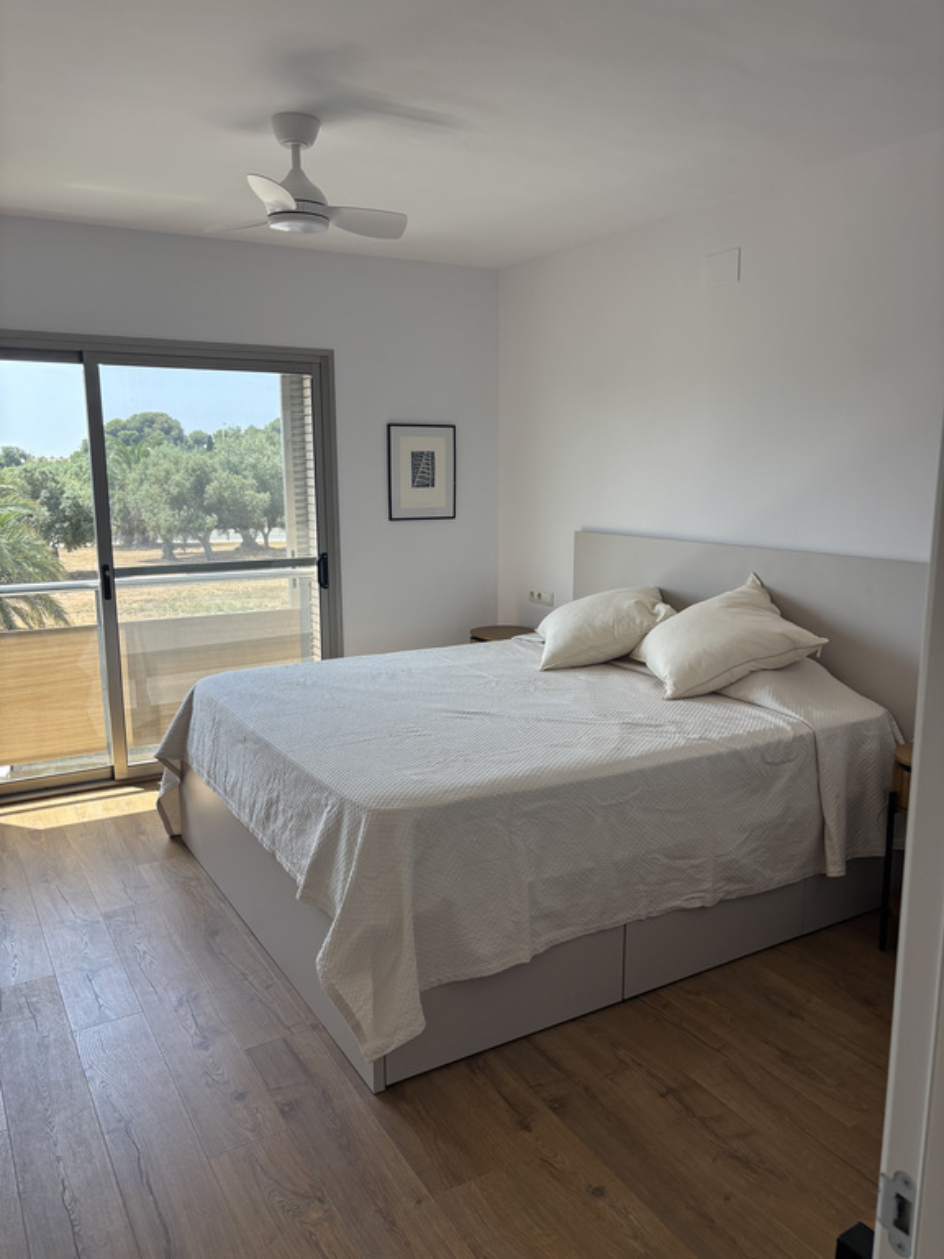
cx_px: 472
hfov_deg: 53.1
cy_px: 630
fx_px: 945
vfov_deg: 67.3
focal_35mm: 26
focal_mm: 5.96
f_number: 1.6
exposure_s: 1/262
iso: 40
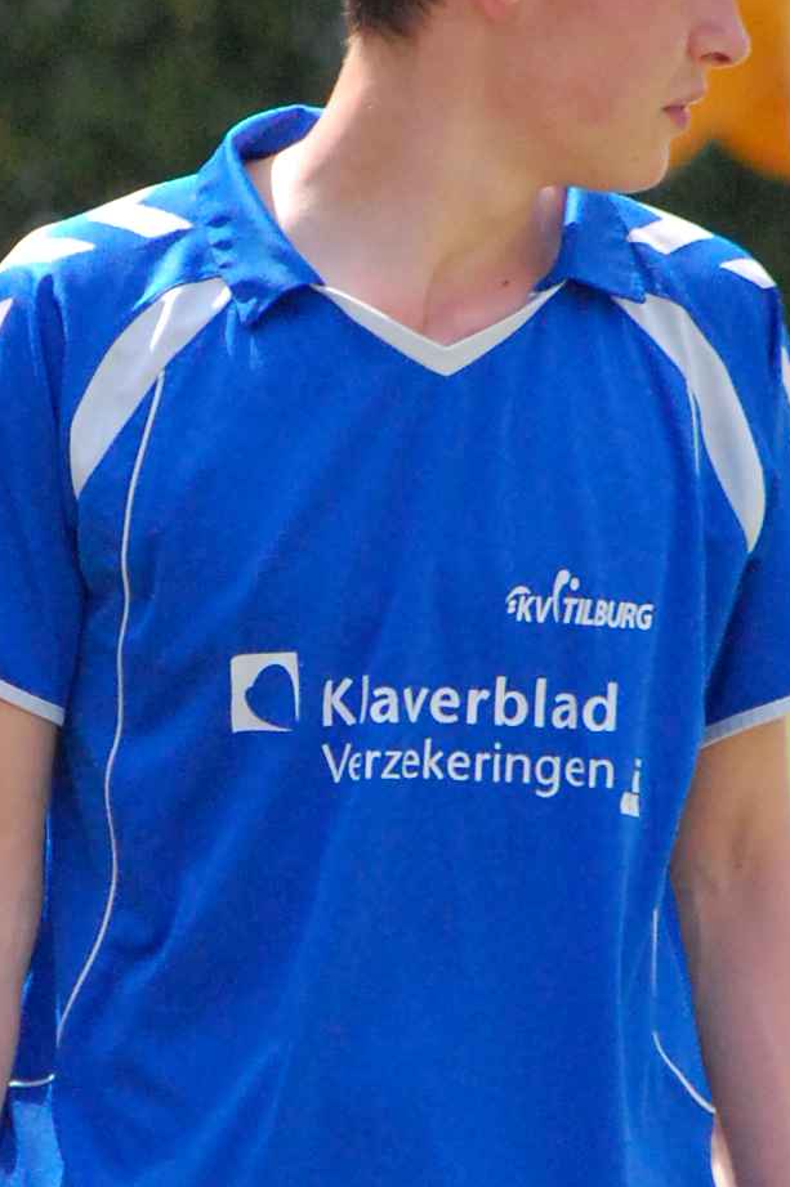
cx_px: 555
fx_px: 24732
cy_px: 1103
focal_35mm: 750
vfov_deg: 2.8
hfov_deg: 1.8
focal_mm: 190
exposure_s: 1/2500
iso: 1600
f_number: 5.6
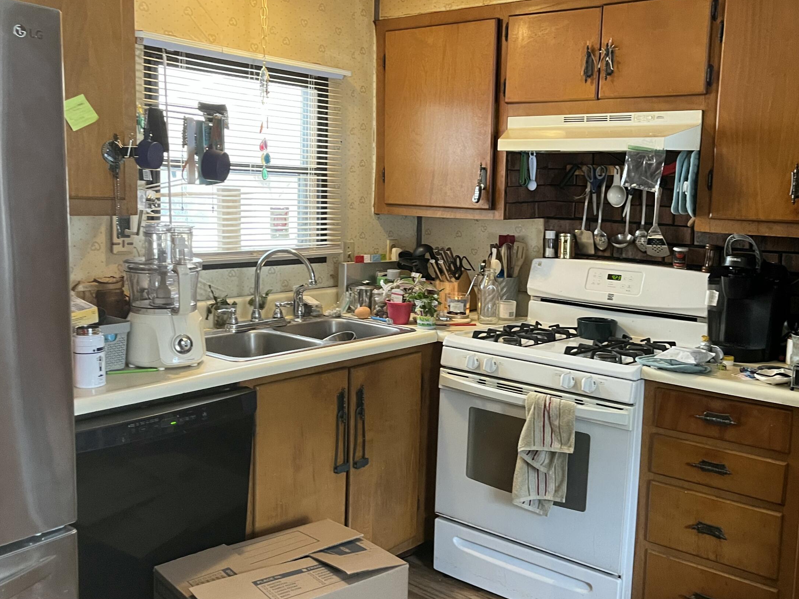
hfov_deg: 51.2
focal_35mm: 36
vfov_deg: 39.6
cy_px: 311
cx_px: 461
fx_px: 831
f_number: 1.6
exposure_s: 1/60
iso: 400
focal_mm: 5.1
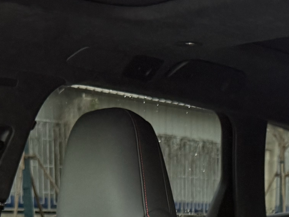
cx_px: 271
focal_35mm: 91
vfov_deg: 14.5
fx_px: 760
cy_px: 373
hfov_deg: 21.0
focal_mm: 6.76
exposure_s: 1/60
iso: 250
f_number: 1.78
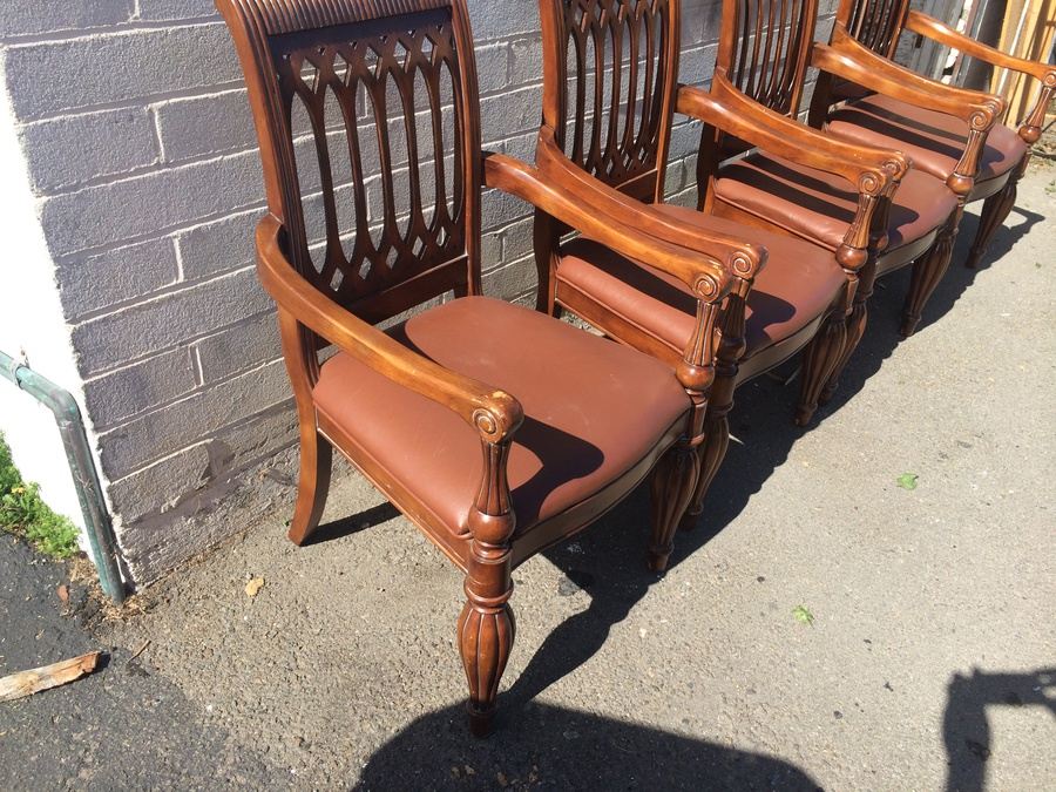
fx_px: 915
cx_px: 528
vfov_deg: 46.8
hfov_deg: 60.0
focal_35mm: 30
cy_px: 396
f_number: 2.2
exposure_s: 1/1414
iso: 32
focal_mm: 4.12
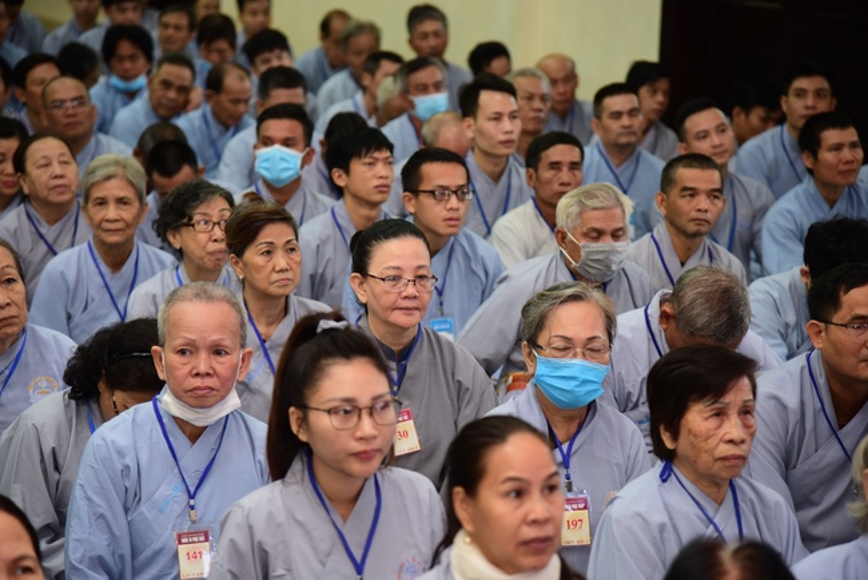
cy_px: 290
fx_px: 2894
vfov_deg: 11.4
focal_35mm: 120
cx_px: 434
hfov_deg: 17.1
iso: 800
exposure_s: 1/40
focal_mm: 120
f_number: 4
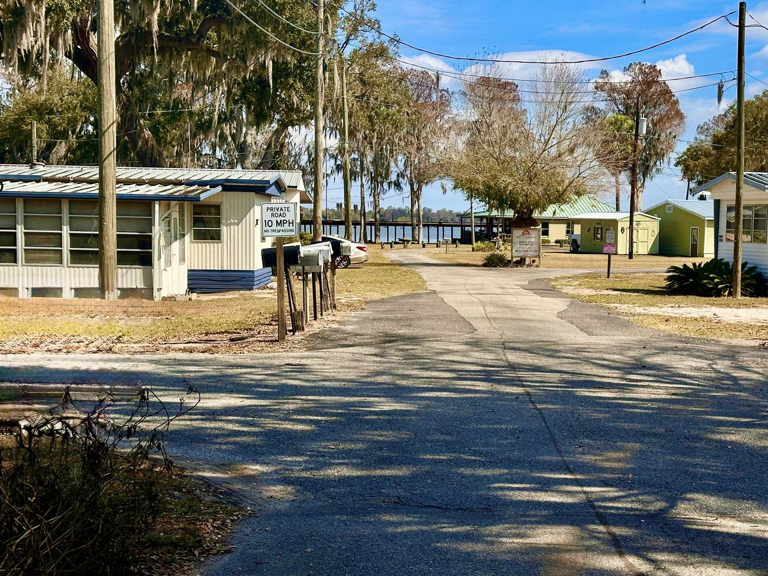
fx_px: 1198
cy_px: 312
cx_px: 429
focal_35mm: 54
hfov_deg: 35.5
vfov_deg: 27.0
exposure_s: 1/5882
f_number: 1.78
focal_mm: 6.86
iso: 64
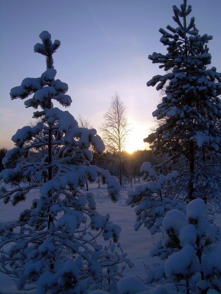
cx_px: 110
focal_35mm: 38
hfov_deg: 37.7
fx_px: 323
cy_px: 147
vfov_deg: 49.0
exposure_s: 1/420
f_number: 4.6
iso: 50
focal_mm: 6.3
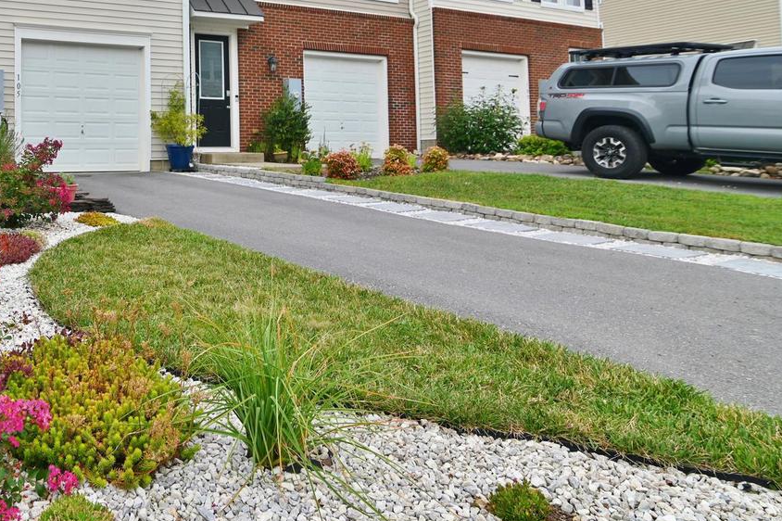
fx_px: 630
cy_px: 116
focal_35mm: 29
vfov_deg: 43.2
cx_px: 138
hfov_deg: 58.0
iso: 100
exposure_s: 1/250
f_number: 5.6
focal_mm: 17
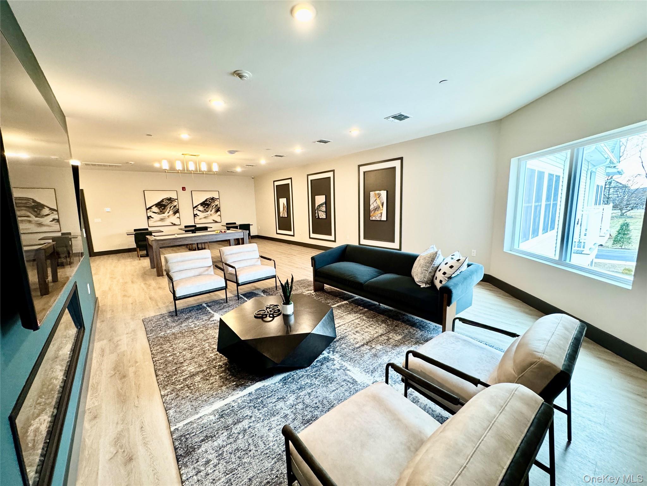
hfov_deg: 102.1
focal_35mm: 14
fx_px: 262
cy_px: 243
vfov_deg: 85.7
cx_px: 324
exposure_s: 1/60
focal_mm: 2.22
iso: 250
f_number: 2.2
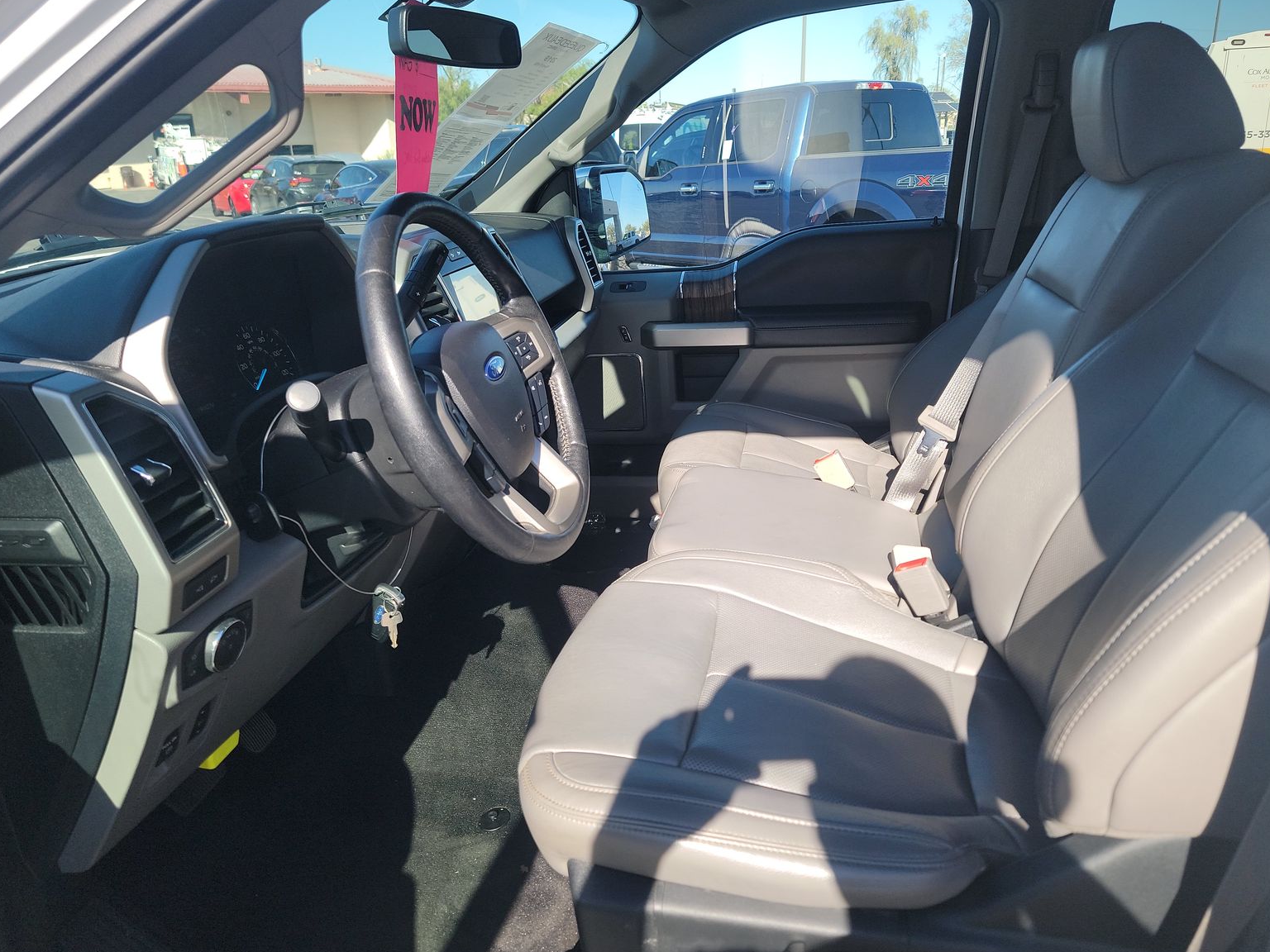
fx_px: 917
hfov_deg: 69.4
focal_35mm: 25
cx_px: 656
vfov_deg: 54.9
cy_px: 462
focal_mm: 6.7
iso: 50
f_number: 1.8
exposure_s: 1/278
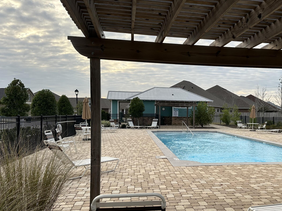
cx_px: 188
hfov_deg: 52.9
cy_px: 119
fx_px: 277
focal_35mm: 34
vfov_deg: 41.7
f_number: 1.78
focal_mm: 6.86
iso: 80
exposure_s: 1/1433
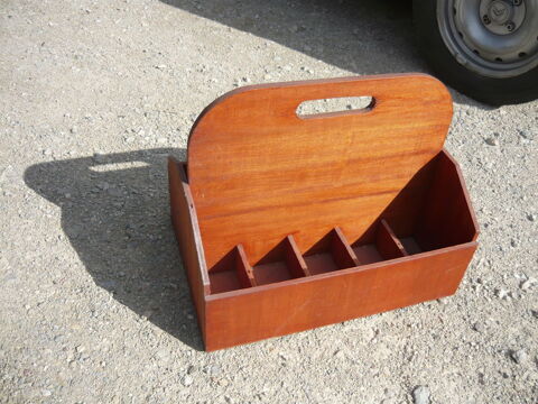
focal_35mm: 33
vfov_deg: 42.9
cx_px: 269
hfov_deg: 55.4
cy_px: 202
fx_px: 513
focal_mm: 5.5
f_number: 8
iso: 100
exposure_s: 1/160
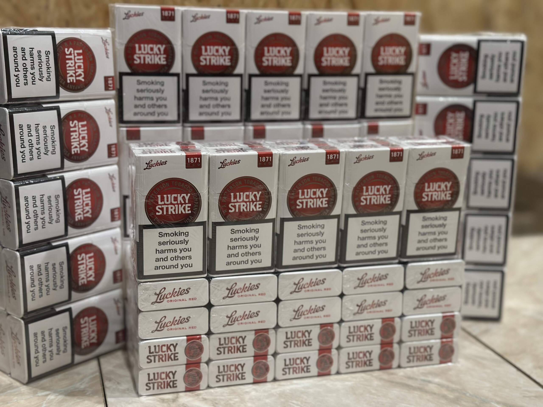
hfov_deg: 39.7
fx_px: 753
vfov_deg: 30.3
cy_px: 204
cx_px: 272
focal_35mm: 48
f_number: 1.78
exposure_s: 1/50
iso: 250
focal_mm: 6.86
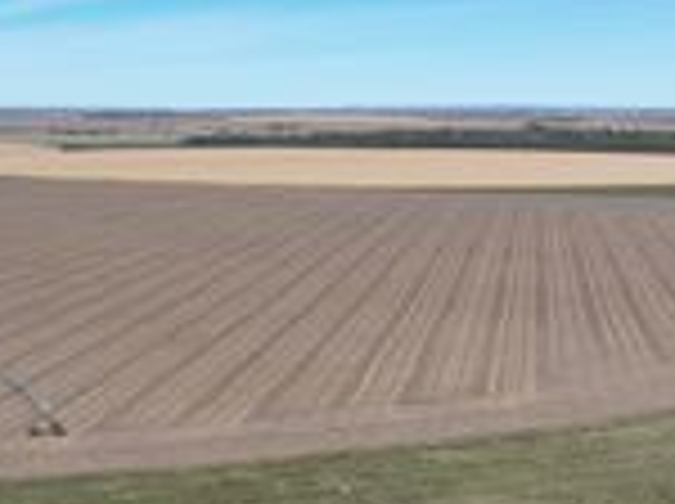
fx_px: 1343
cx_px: 63
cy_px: 252
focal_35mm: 69
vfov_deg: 21.2
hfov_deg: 27.2
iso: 100
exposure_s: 1/2000
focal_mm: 12.29
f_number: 2.8
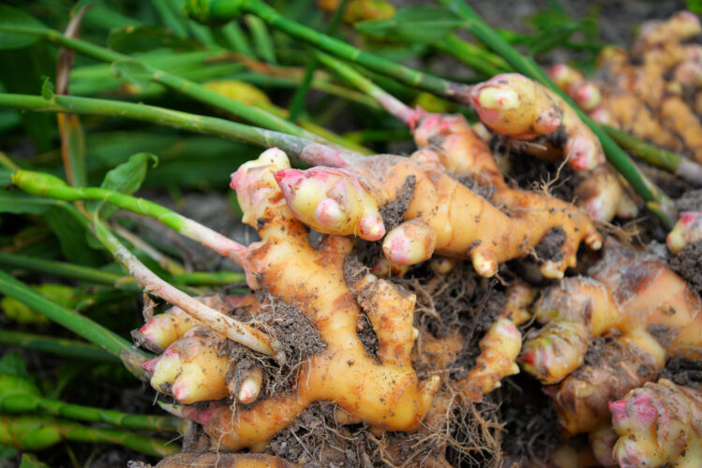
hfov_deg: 38.2
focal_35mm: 52
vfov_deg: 26.0
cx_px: 351
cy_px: 234
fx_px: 1014
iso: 500
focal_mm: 52
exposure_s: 1/4000
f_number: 4.2
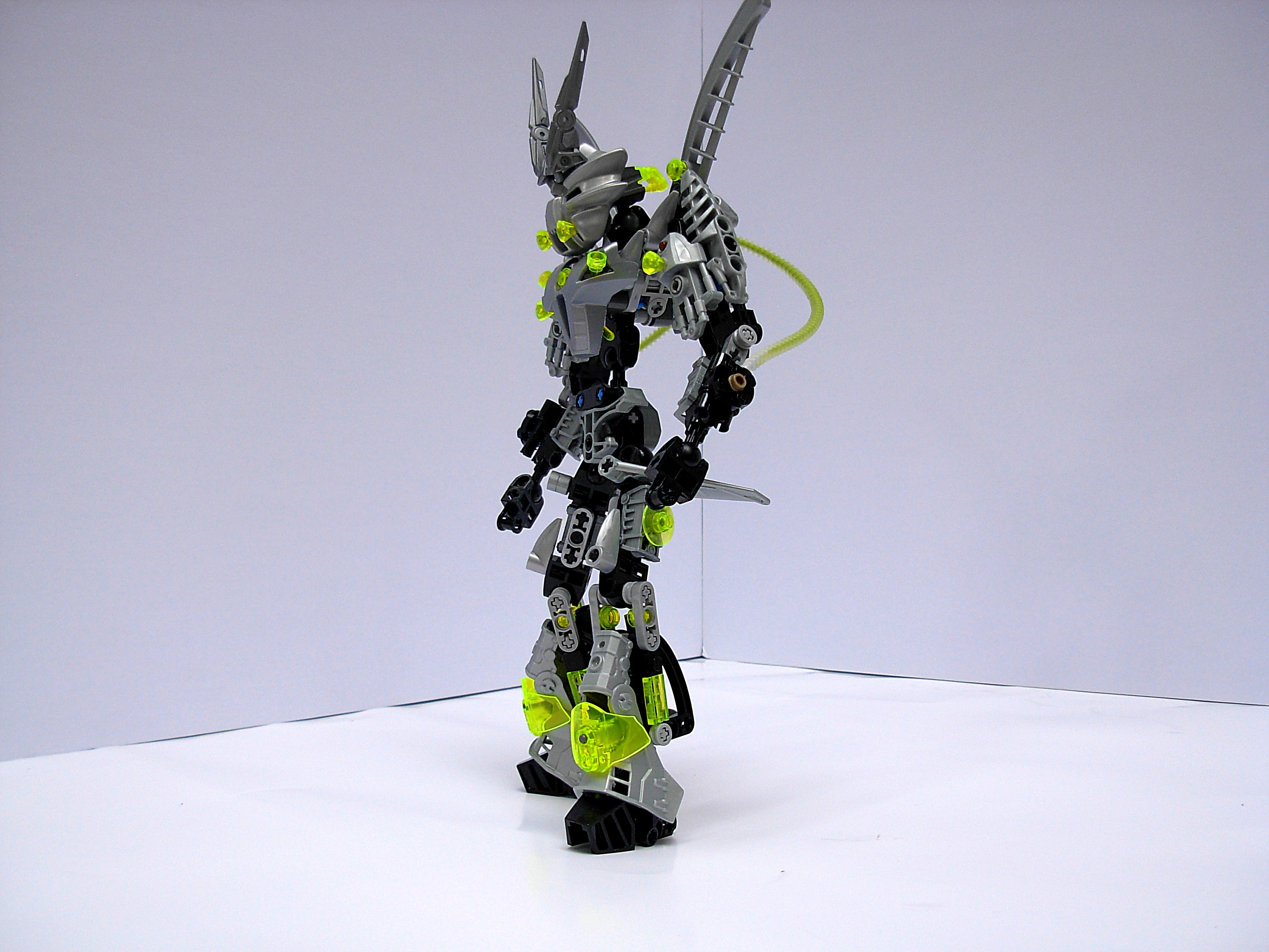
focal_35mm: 38
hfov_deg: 49.0
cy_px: 476
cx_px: 634
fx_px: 1393
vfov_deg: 37.7
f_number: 2.9
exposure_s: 1/144
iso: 79
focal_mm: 6.3
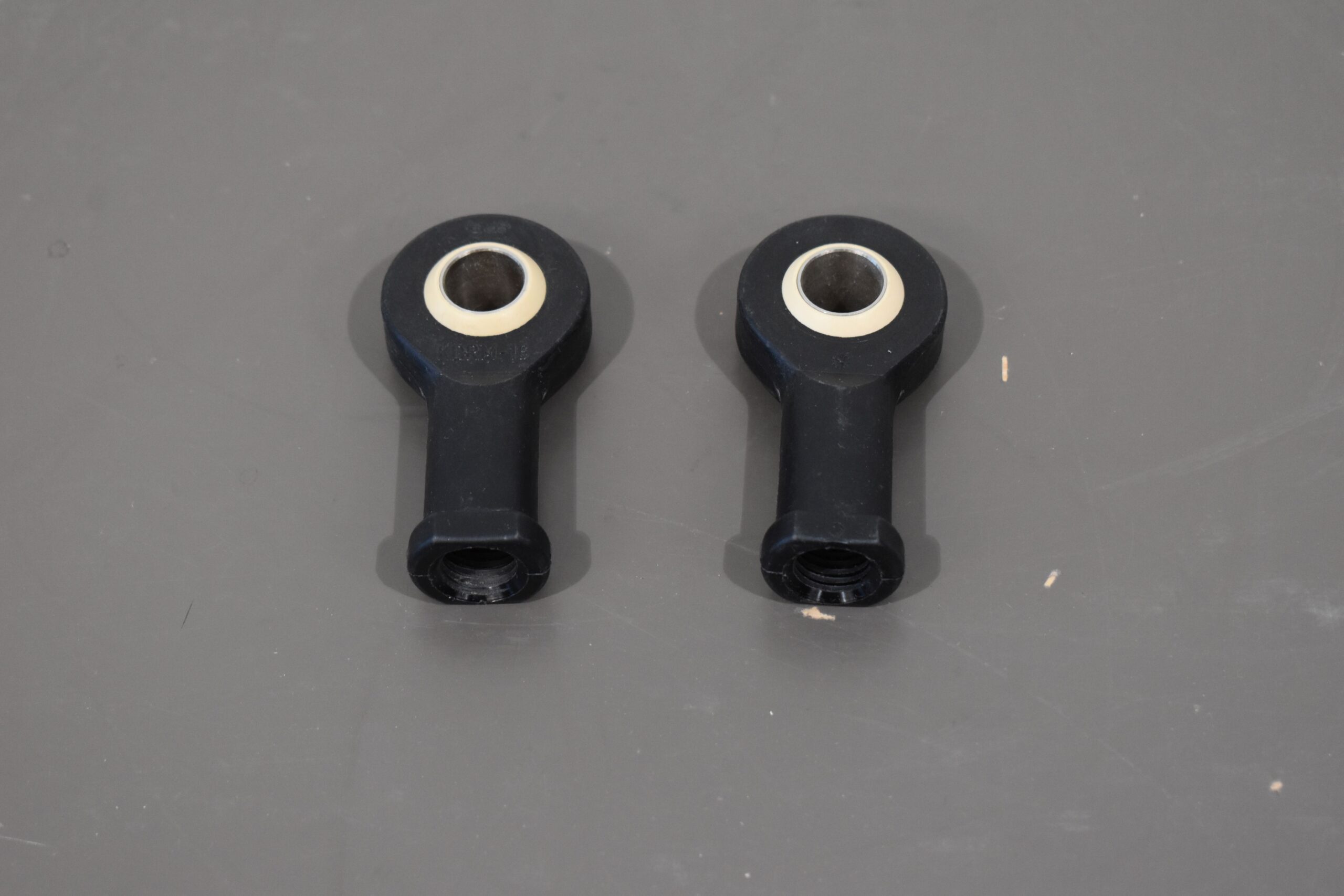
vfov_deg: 16.6
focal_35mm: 82
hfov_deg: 24.6
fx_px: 3080
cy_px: 448
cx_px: 672
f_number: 5.6
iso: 1250
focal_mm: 55
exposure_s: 1/125
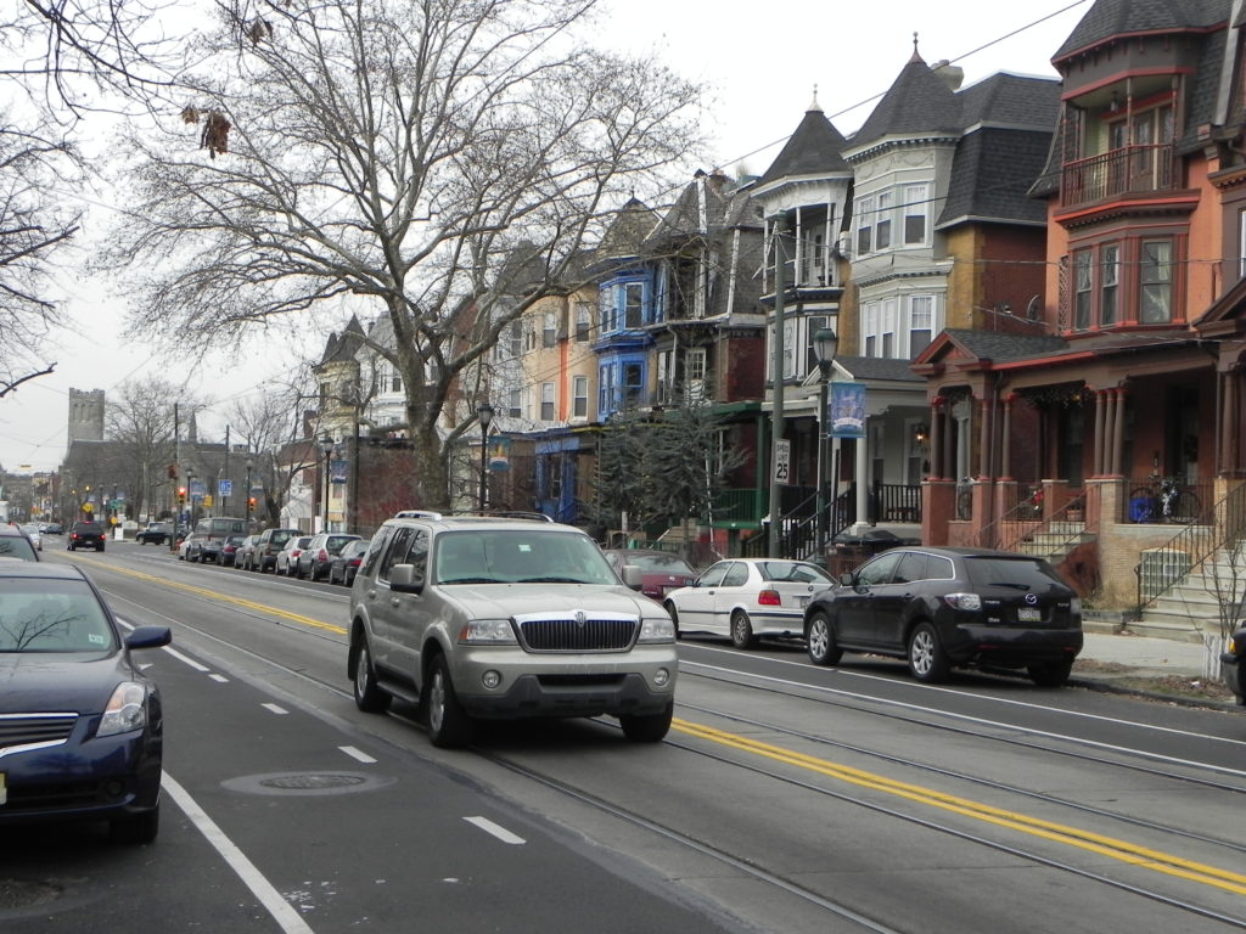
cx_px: 623
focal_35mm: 52
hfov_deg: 36.8
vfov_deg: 28.0
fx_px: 1872
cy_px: 467
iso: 160
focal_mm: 9.2
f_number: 6.3
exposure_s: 1/272
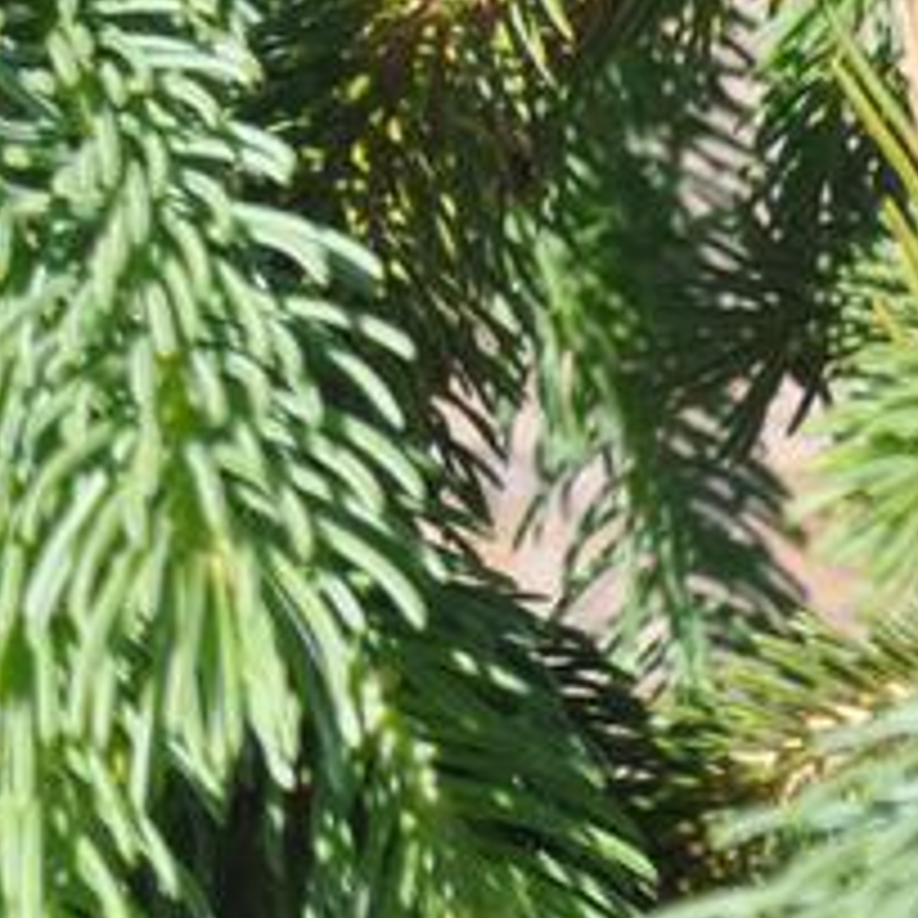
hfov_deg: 9.6
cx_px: -142
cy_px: 135
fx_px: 5401
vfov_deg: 9.7
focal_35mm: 180
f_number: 9
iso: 200
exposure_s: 1/320
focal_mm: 30
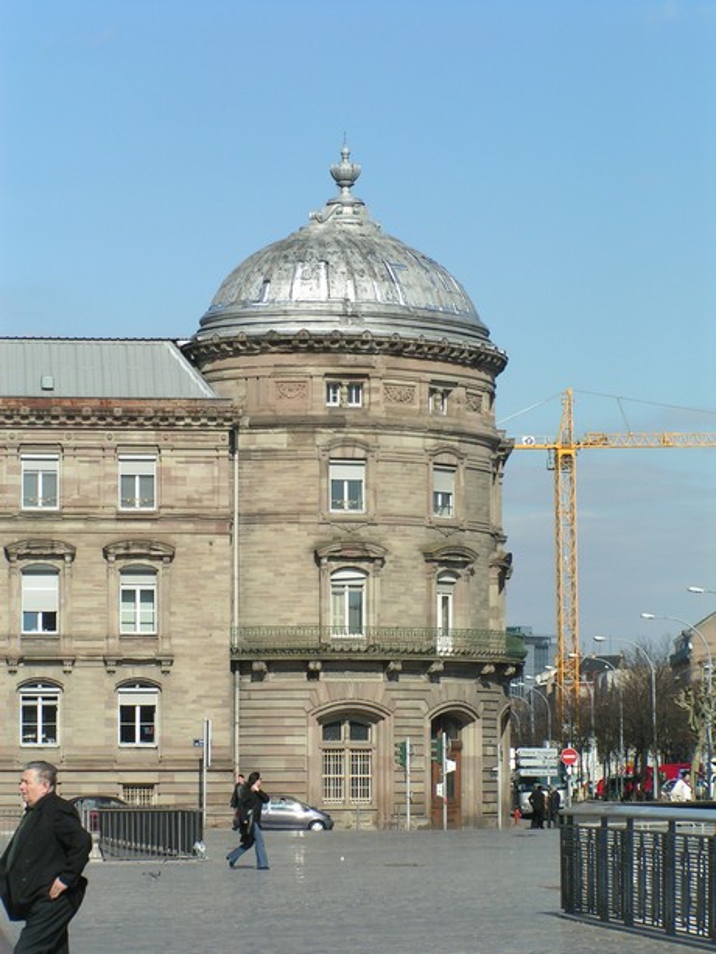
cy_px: 477
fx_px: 3281
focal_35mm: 119
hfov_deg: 12.5
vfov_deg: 16.5
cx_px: 358
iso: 50
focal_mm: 18.2
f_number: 6.3
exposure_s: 1/400
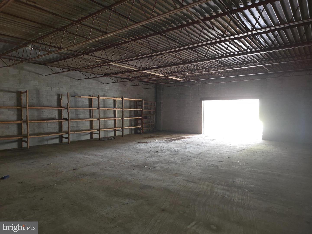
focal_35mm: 23
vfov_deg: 58.9
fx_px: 207
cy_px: 117
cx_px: 156
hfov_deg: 73.9
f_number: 1.8
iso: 200
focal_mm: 5.4
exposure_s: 1/12
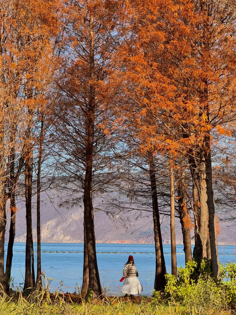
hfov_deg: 12.3
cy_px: 158
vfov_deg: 16.4
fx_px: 1091
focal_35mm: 120
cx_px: 118
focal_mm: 15.66
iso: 64
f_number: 2.8
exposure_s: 1/728
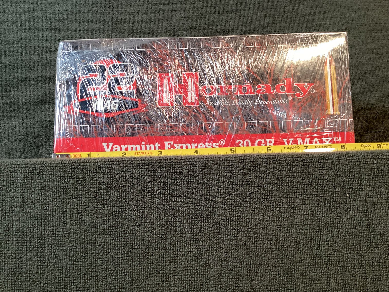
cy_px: 146
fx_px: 348
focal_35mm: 31
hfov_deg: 58.3
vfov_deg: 45.4
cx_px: 194
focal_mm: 3.3
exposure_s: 1/60
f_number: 2.4
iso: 200
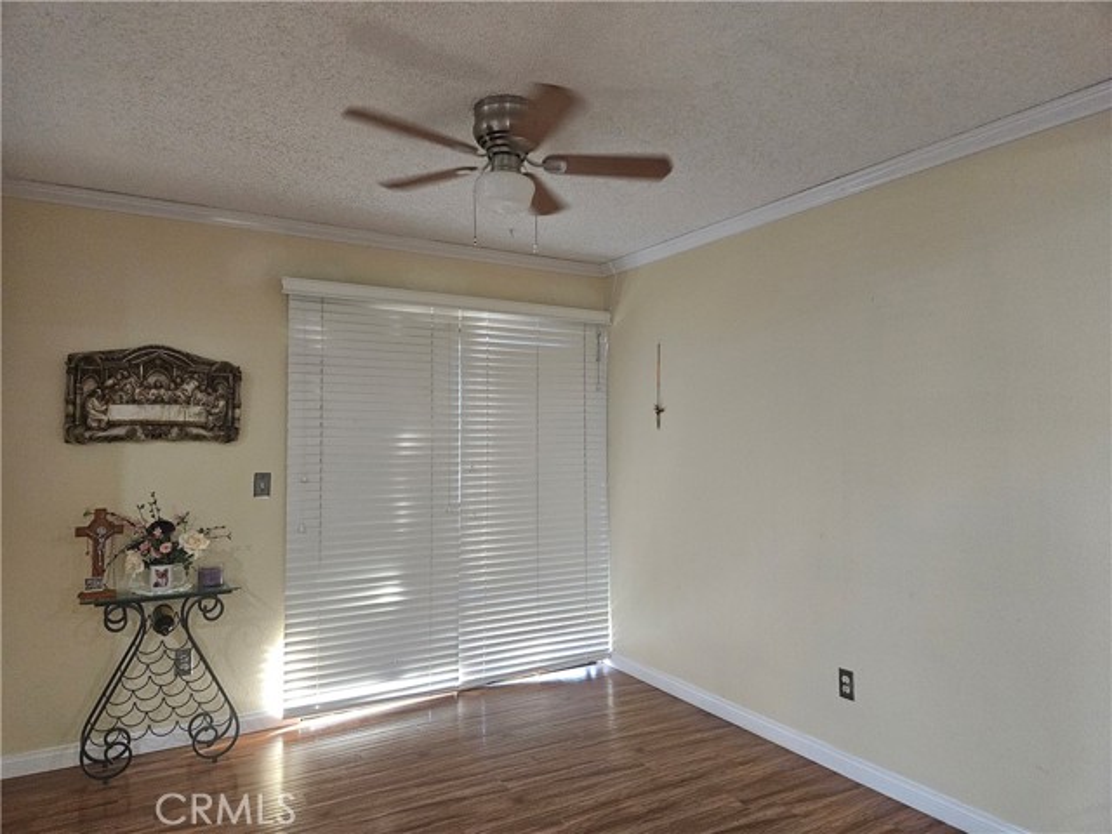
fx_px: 739
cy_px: 417
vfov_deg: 58.9
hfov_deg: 73.9
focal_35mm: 23
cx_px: 556
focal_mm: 5.4
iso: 640
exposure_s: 1/120
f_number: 1.8
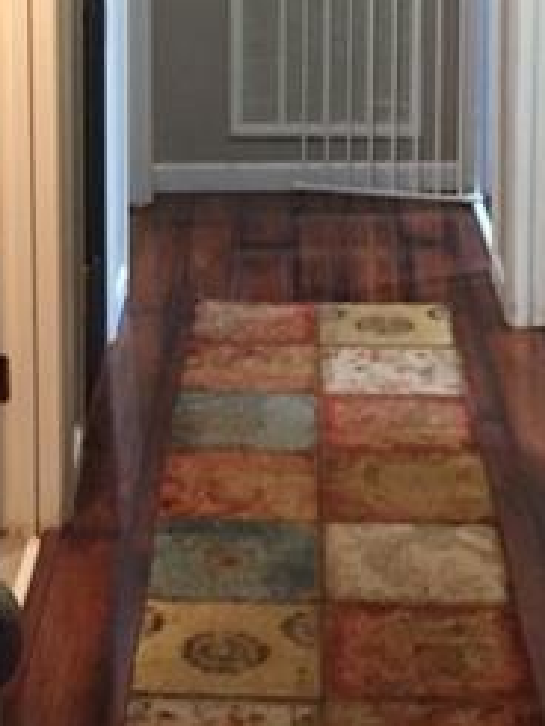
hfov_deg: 16.2
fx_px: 1909
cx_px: 219
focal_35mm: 91
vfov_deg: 20.5
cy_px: -77
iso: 250
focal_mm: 4.15
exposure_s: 1/24
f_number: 2.2
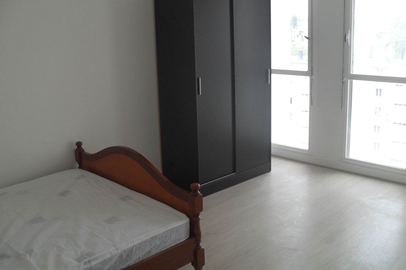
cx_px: 206
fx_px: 417
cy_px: 121
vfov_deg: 35.9
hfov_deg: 51.9
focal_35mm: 37
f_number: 2.8
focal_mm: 6.2
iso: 100
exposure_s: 1/90
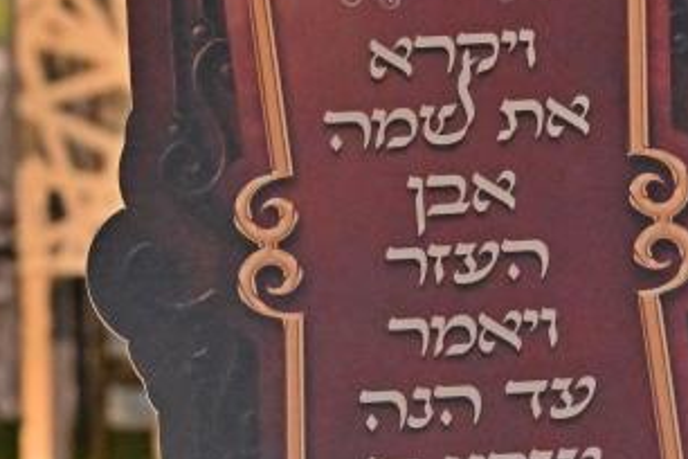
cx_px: 335
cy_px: 300
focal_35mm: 301
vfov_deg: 4.6
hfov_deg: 6.8
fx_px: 5752
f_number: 4
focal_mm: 90
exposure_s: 1/200
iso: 5000
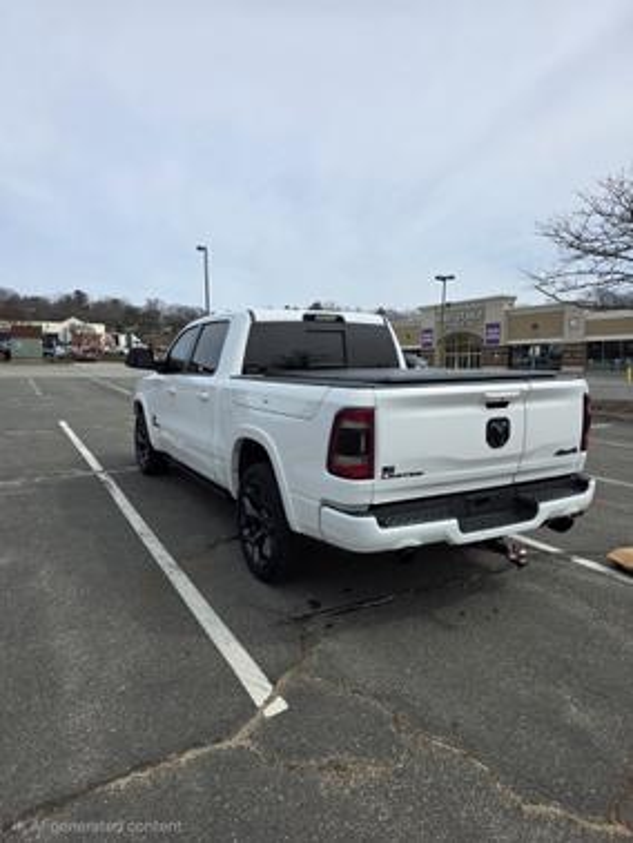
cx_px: 316
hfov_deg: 58.9
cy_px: 422
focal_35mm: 23
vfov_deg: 73.9
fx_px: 560
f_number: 1.7
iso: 80
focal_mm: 6.25
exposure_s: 1/10000
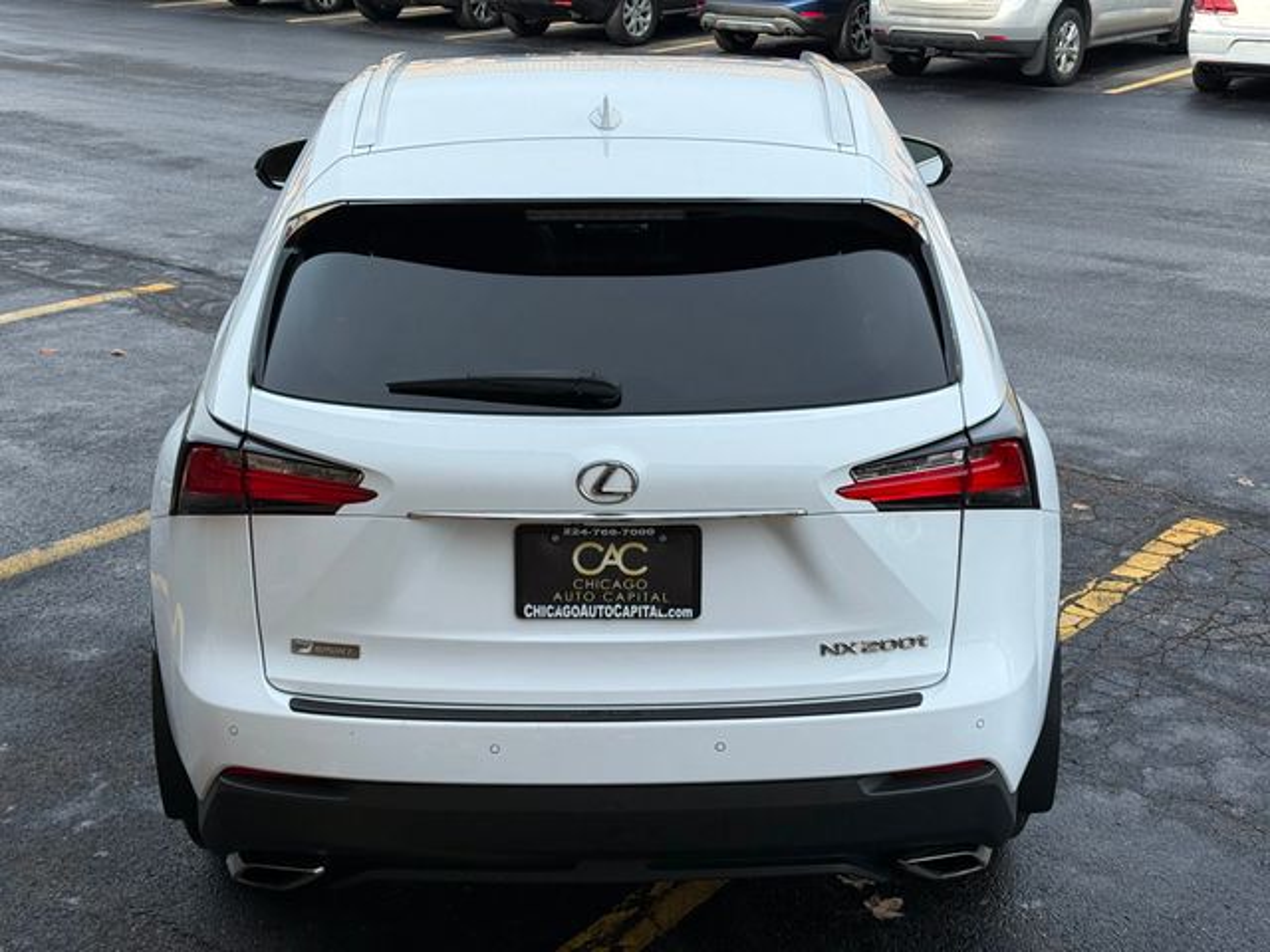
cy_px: 476
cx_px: 635
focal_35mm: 48
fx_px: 1761
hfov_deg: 39.7
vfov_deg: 30.3
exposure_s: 1/1795
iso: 64
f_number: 1.78
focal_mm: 6.76
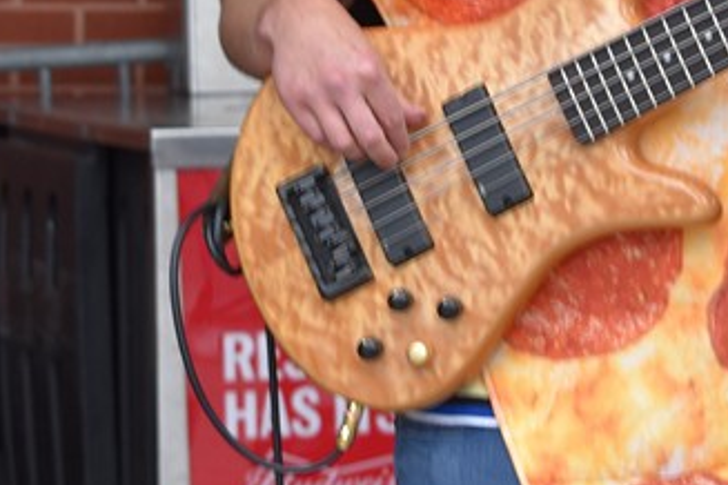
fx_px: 5106
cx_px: 701
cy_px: -59
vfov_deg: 5.4
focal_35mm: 253
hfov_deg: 8.1
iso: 400
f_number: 5.6
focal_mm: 55
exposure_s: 1/125
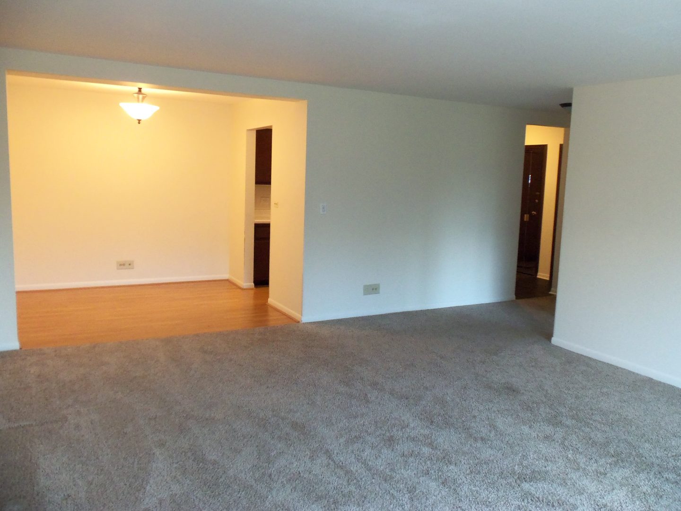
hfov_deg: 61.7
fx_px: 571
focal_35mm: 29
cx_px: 340
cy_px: 256
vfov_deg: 48.2
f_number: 3.4
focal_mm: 5.2
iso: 250
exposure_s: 1/30
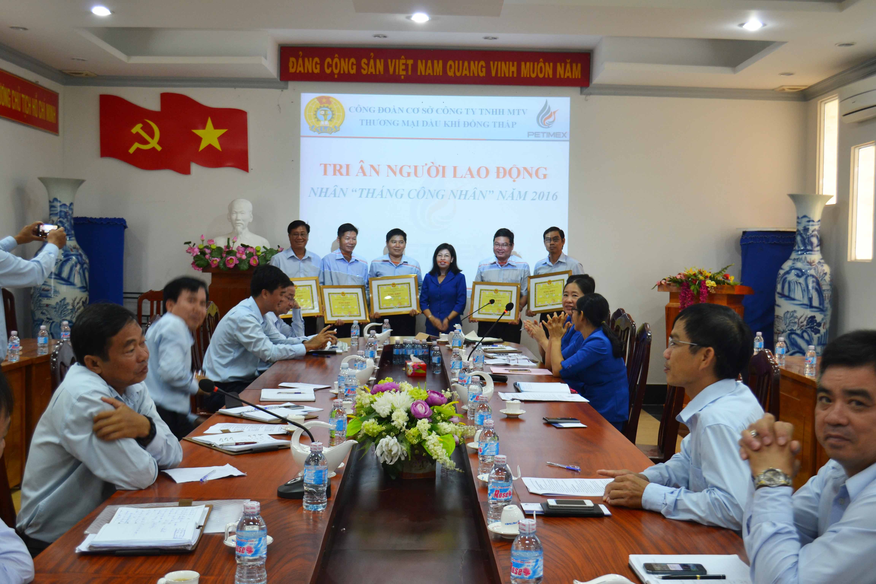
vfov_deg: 31.9
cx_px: 438
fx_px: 1022
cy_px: 292
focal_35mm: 42
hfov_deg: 46.4
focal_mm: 28
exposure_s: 1/20
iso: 400
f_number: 4.5
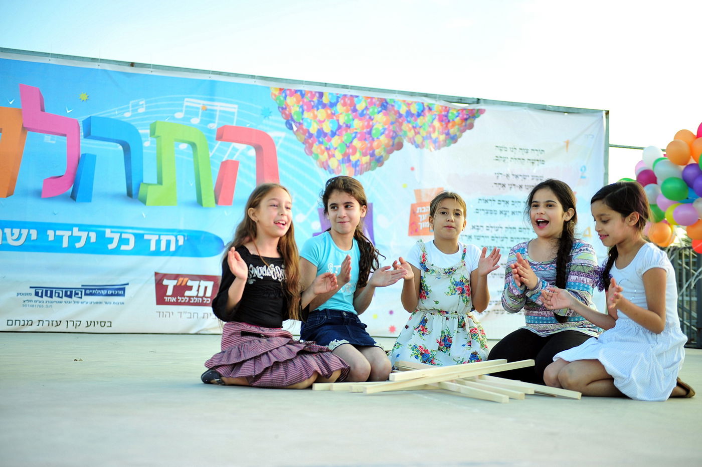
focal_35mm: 45
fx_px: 877
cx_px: 351
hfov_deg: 43.6
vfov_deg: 29.8
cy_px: 234
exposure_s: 1/320
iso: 250
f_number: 2.8
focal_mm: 45
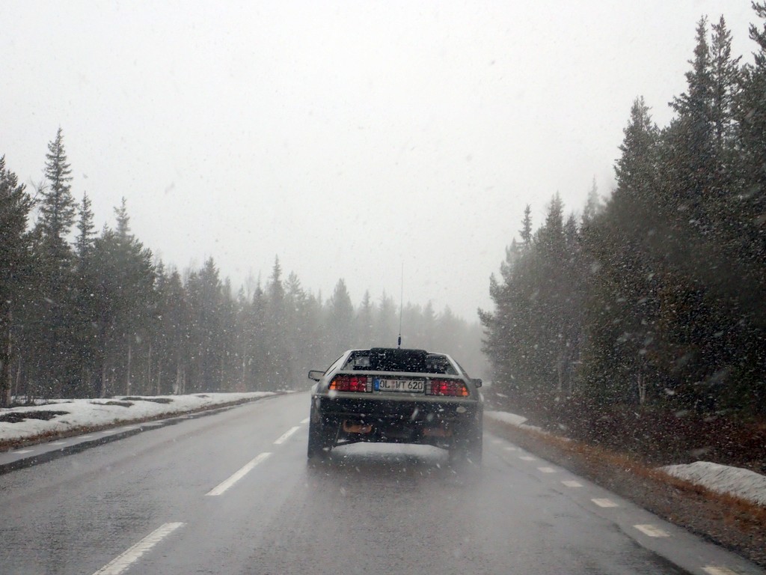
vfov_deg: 14.8
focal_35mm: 100
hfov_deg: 19.6
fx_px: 2213
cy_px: 288
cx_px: 383
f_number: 4.9
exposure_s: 1/500
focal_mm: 18
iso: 320
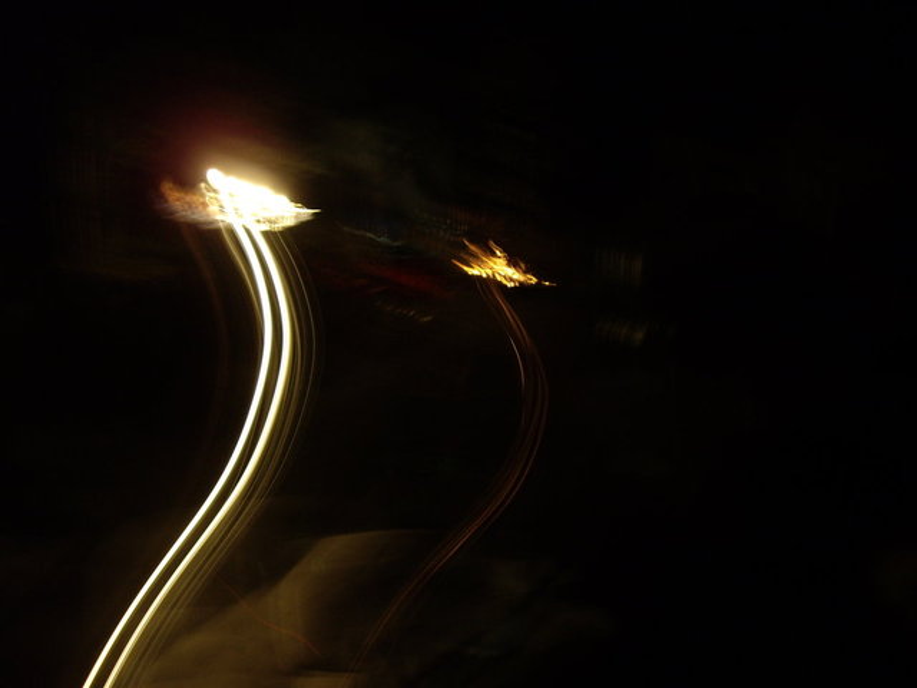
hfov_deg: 49.0
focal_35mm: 38
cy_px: 344
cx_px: 458
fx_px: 1007
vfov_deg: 37.7
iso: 100
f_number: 2.7
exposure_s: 4
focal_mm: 6.2
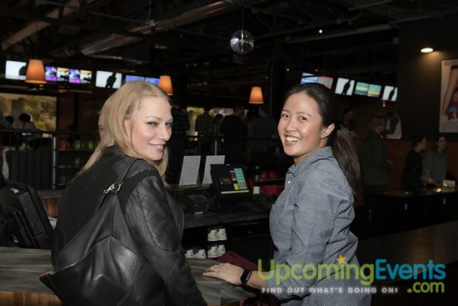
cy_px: 153
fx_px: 458
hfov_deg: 53.1
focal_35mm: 36
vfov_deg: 36.9
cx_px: 229
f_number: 4.5
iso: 2000
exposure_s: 1/100
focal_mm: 24
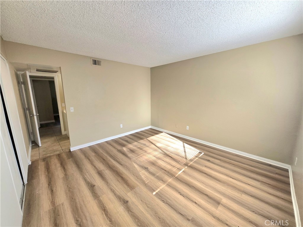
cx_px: 152
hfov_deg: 106.2
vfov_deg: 89.9
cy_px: 114
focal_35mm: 13
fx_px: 114
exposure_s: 1/120
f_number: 2.2
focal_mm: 1.7
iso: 32
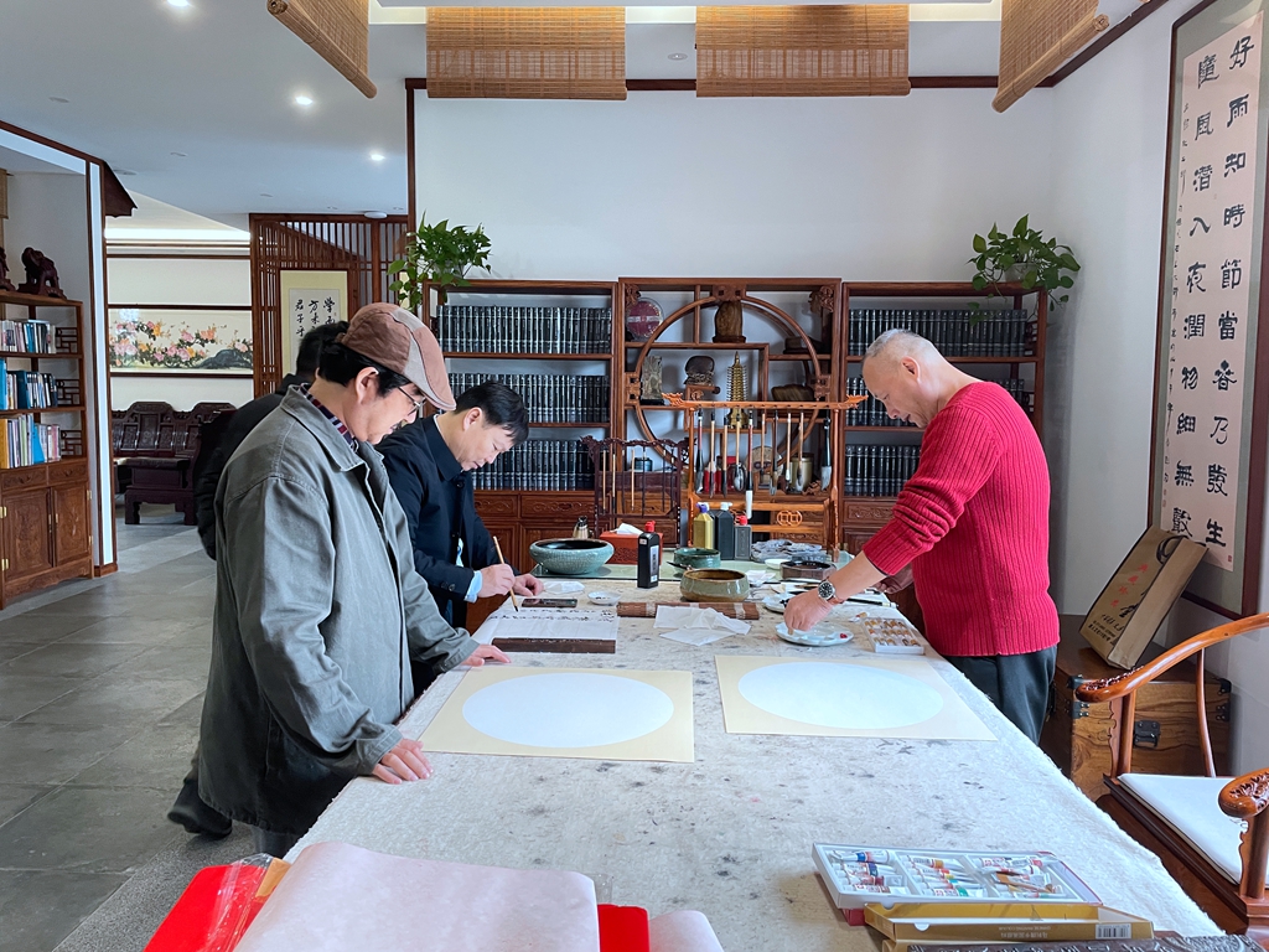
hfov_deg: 67.3
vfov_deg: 53.1
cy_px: 476
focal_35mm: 26
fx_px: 953
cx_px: 634
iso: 100
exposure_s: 1/50
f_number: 1.6
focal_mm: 4.2
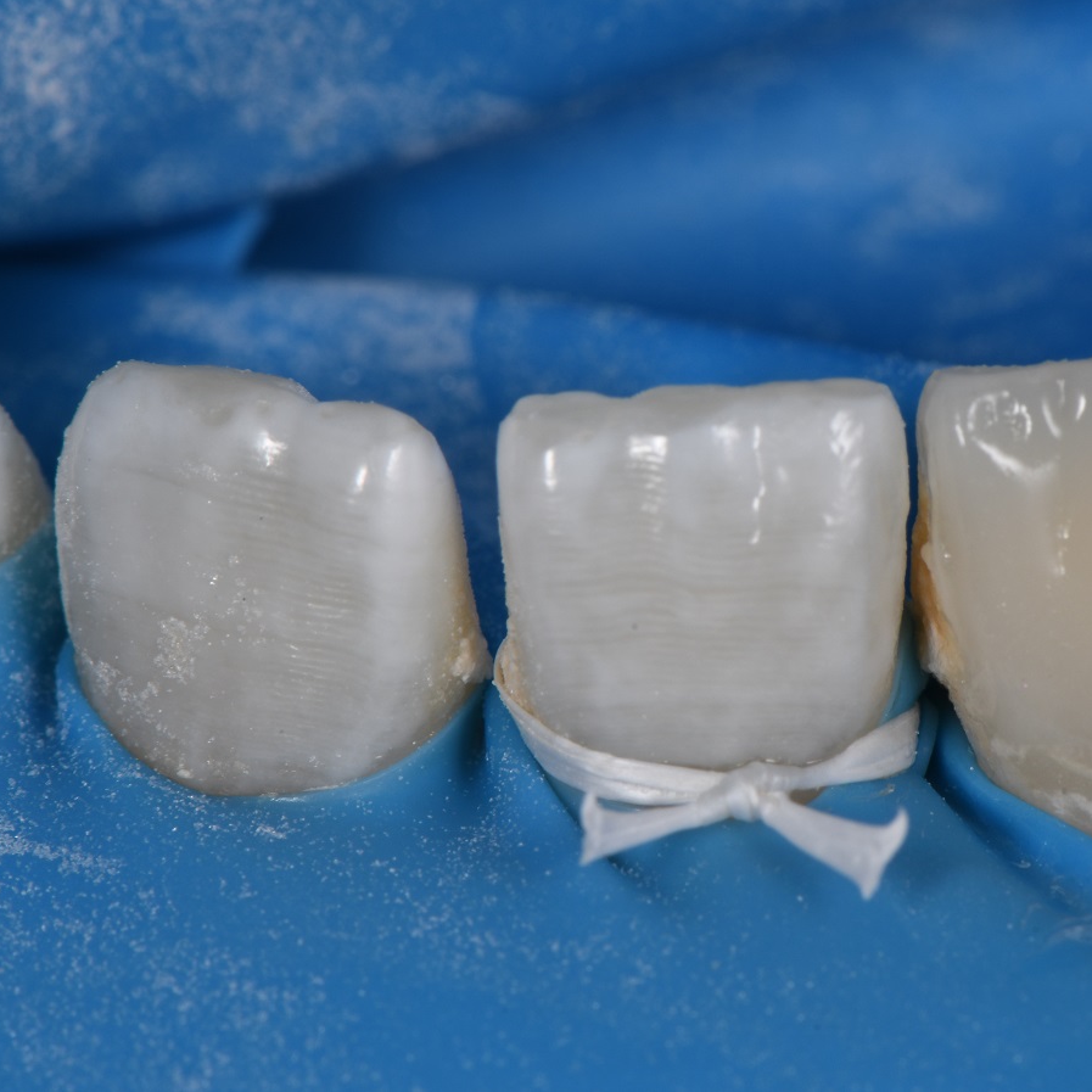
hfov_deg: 8.7
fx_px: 7174
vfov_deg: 8.7
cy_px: 545
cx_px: 817
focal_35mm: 201
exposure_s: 1/160
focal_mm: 105
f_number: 32
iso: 200
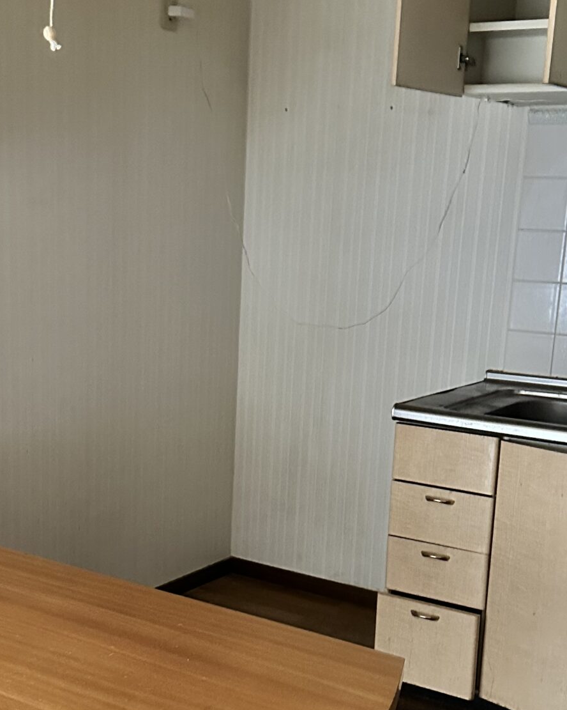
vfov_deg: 34.5
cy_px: 470
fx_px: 1133
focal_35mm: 54
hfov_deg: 28.1
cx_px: 241
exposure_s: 1/30
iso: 1000
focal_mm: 6.86
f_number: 1.78
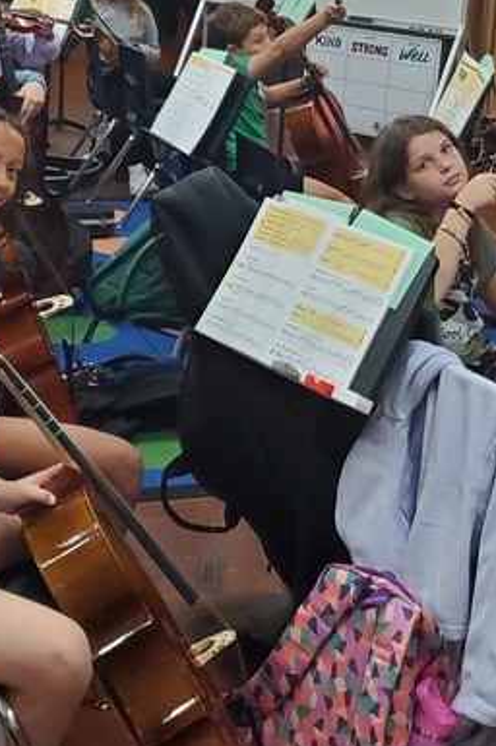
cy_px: 200
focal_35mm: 72
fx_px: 1491
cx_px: 316
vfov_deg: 27.8
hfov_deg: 18.9
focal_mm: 4.3
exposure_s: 1/100
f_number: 1.5
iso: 320
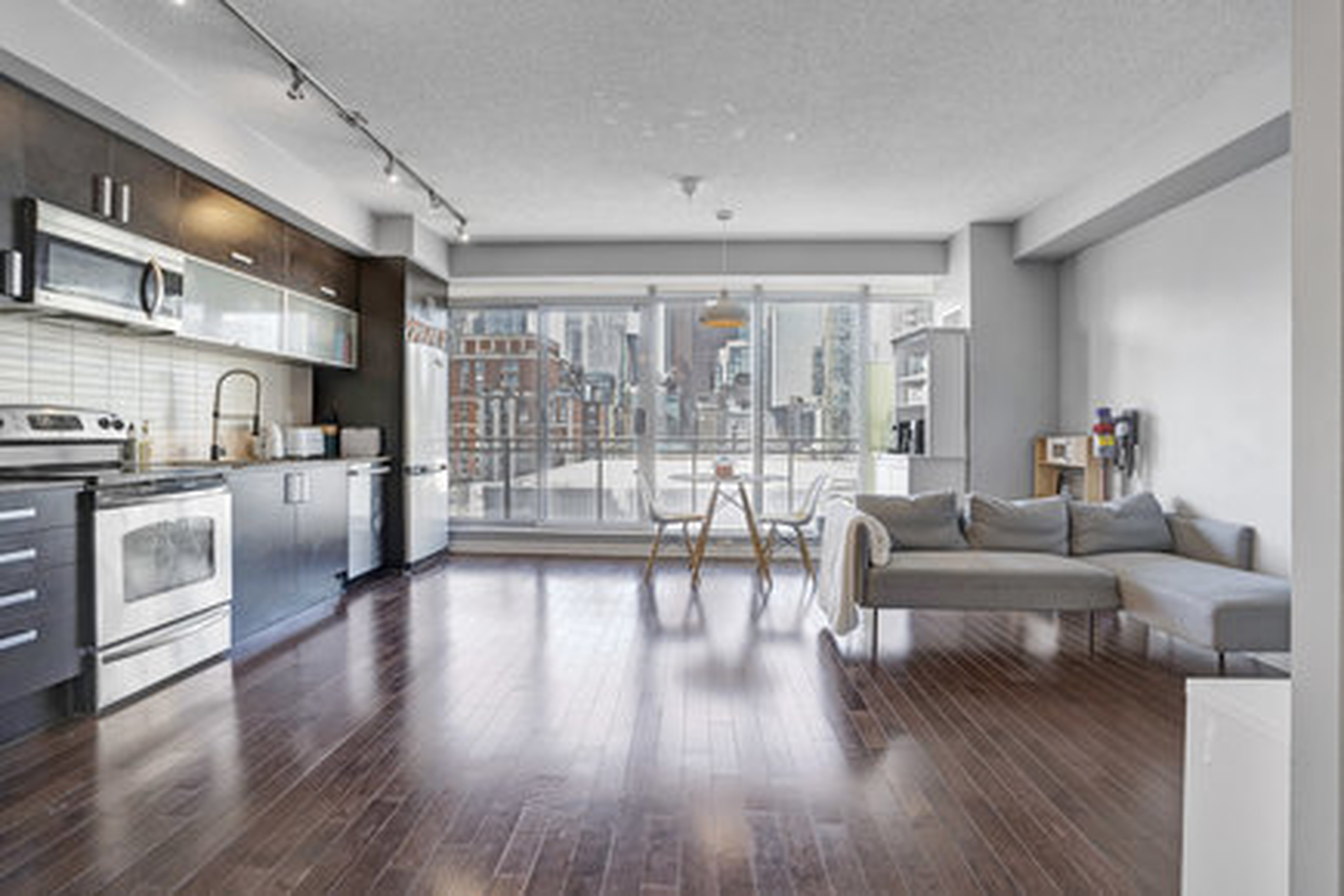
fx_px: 597
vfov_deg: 73.7
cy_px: 448
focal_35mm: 16
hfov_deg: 96.7
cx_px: 672
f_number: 8
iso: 800
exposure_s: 1/40
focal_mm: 16
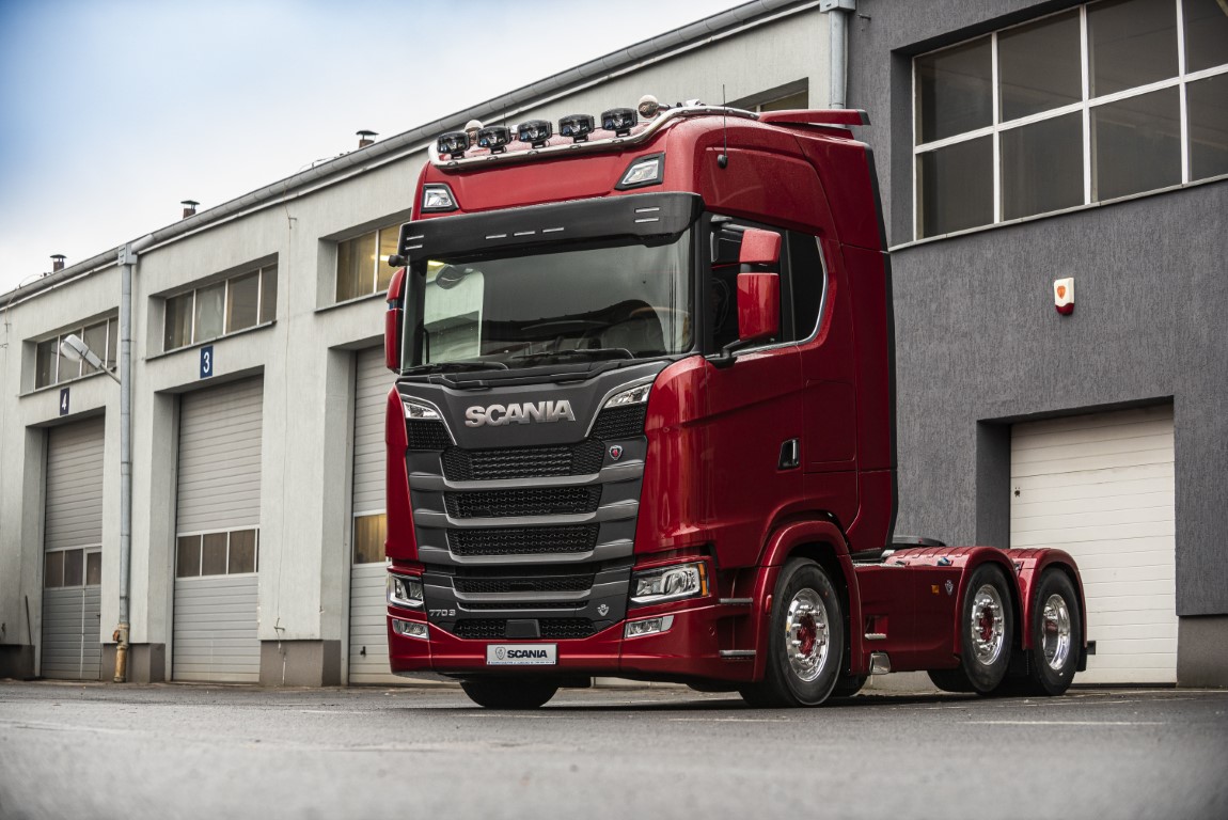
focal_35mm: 70
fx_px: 2389
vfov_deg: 19.5
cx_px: 614
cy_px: 410
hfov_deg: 28.8
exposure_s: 1/100
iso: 800
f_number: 4
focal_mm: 70
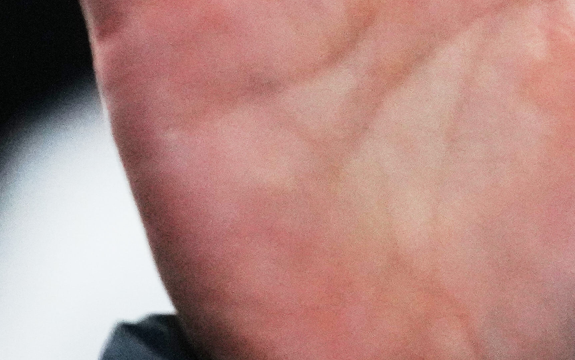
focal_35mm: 2038
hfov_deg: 1.0
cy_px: -359
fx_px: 31937
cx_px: 1366
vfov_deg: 0.6
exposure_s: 1/4000
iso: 5000
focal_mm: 400
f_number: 2.8
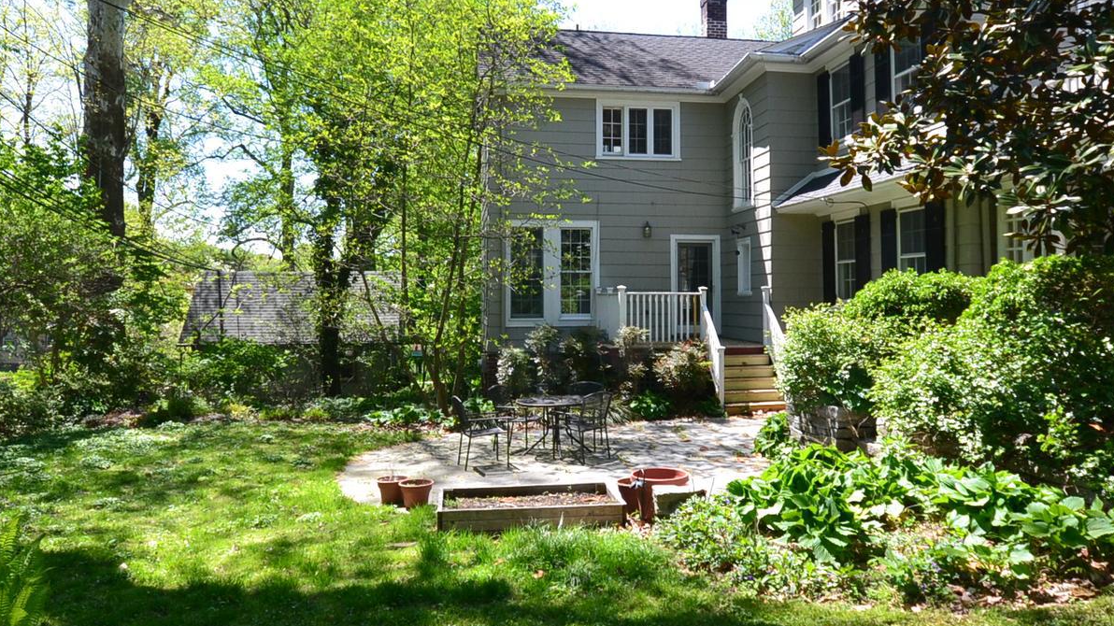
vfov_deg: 42.7
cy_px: 261
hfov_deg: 69.8
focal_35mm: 27
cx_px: 588
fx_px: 797
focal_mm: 10
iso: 400
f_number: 10
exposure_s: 1/200
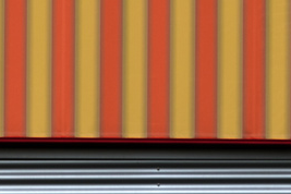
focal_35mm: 490
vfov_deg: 2.8
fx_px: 3961
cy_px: -21
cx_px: -98
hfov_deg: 4.2
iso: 200
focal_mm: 87.1
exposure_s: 1/200
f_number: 6.4
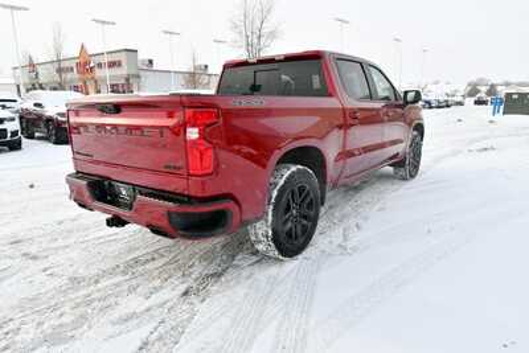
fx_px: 323
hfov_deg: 78.6
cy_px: 176
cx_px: 264
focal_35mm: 22
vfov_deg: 57.3
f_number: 8
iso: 160
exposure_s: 1/250
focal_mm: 15
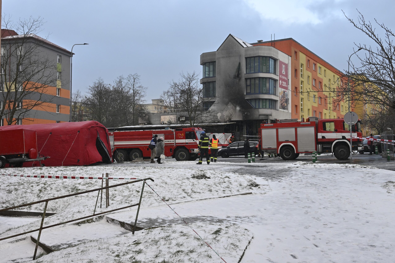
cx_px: 198
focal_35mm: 36
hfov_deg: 53.1
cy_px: 132
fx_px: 395
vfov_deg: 36.8
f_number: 5.6
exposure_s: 1/400
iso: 400
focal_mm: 24
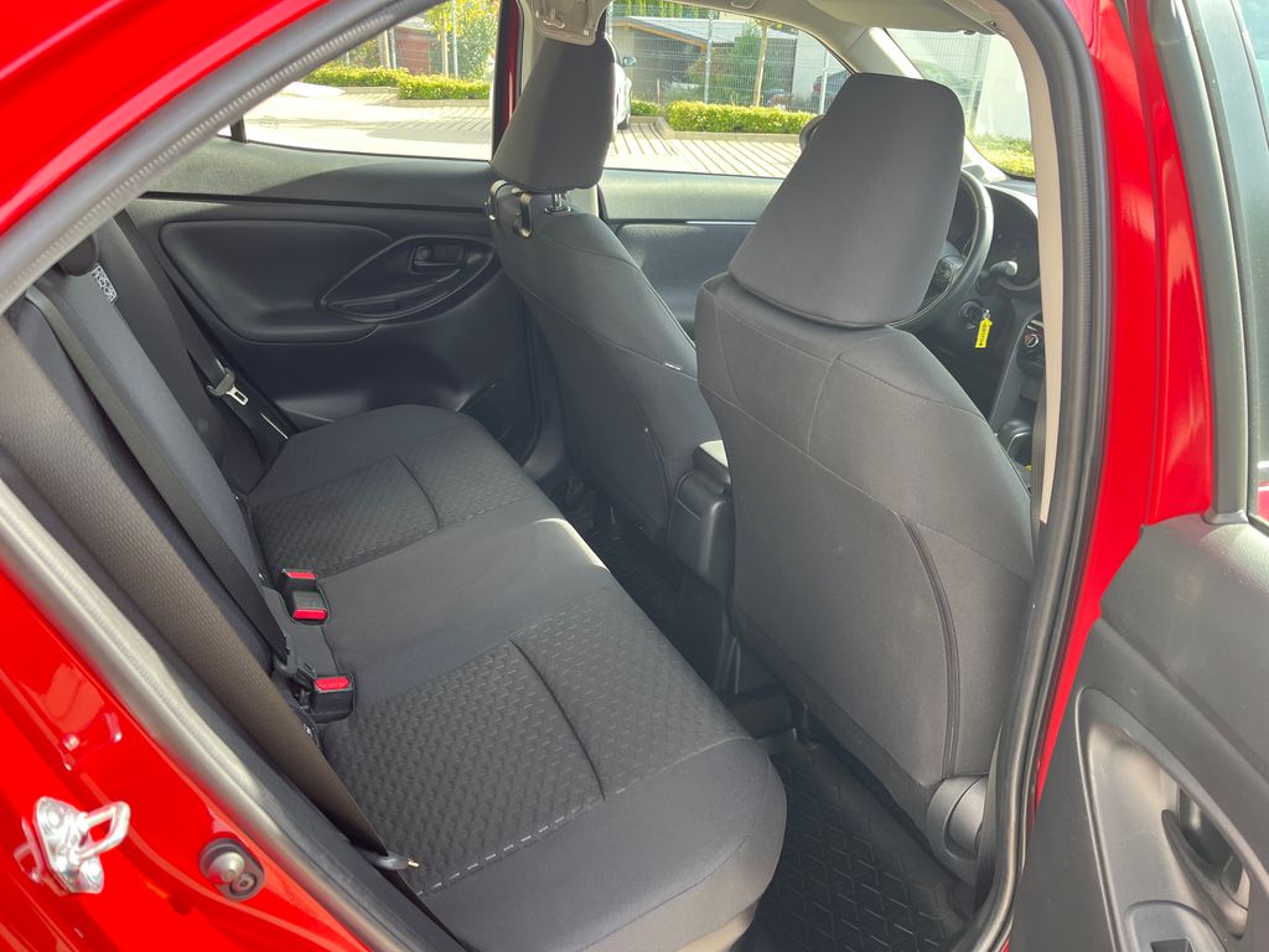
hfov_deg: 67.3
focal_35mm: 26
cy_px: 476
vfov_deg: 53.1
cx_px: 634
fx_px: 953
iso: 64
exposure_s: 1/143
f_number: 1.6
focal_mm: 5.1
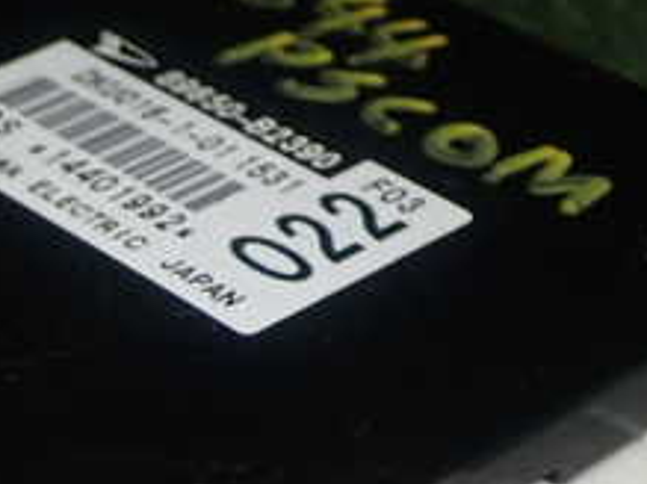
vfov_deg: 10.7
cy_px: 534
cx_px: 154
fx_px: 2559
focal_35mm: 137
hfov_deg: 14.3
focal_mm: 9.01
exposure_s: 1/50
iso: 320
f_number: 9
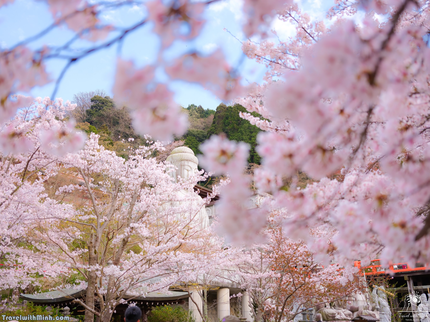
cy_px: 161
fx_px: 447
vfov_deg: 39.7
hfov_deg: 51.4
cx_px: 215
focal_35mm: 36
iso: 200
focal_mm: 45
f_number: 2.8
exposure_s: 1/400
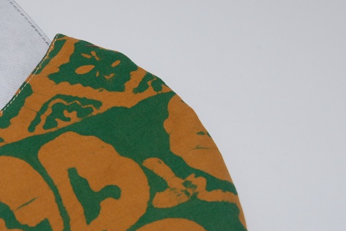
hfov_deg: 23.0
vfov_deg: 16.0
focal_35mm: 85
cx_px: 6
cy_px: 167
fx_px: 817
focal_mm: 26
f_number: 6.3
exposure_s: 1/250
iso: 400
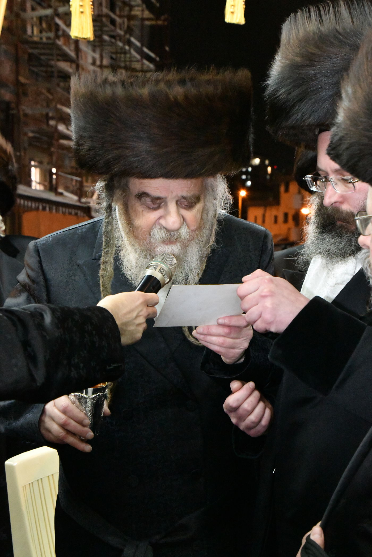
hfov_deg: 19.5
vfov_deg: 28.8
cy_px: 278
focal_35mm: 70
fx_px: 1085
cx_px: 186
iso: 22800
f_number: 11
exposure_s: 1/80
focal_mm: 70
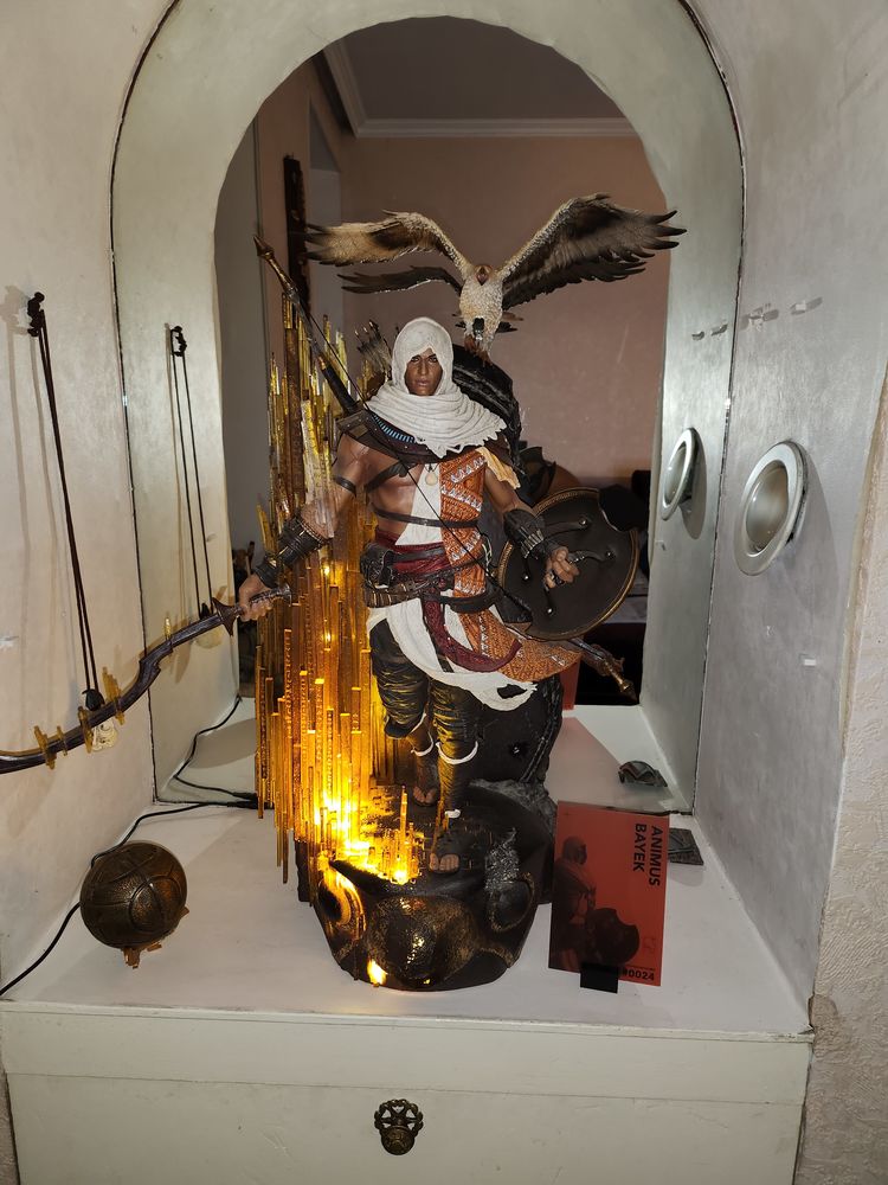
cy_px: 592
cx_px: 444
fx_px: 821
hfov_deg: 56.8
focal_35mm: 24
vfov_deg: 71.6
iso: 160
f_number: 1.8
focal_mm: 5
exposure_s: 1/10
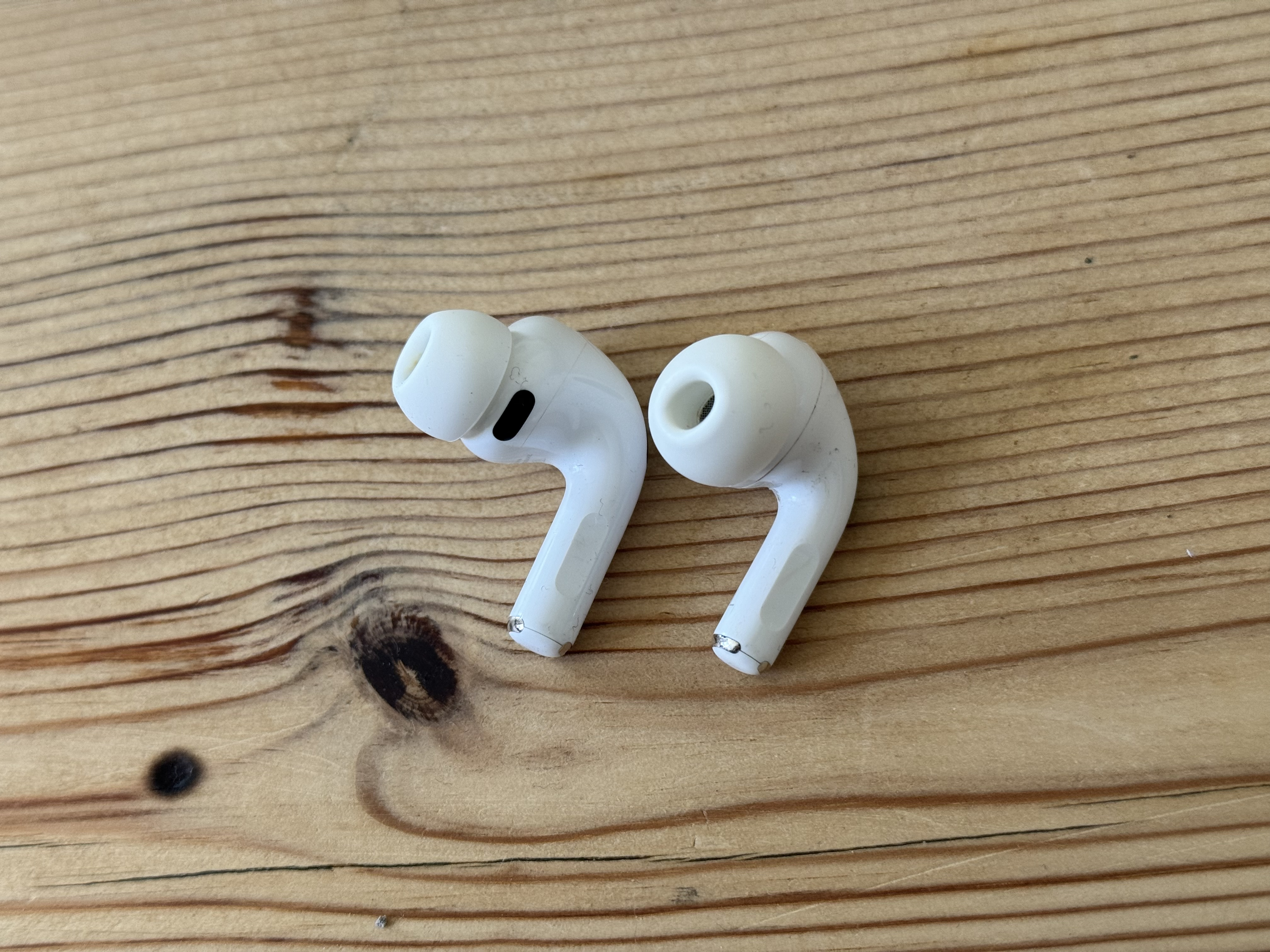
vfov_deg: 30.3
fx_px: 1761
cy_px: 476
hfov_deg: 39.7
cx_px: 635
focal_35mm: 48
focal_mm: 6.76
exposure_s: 1/67
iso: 100
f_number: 1.78
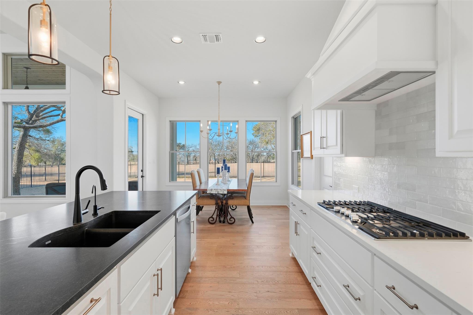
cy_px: 158
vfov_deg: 70.4
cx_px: 236
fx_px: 223
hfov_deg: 93.3
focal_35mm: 17
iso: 640
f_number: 9
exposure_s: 1/200
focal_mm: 17
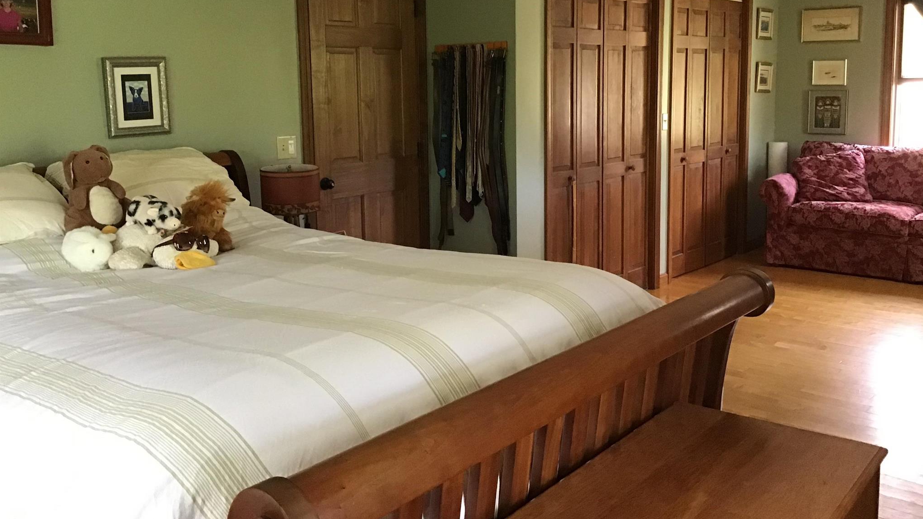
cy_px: 192
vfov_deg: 34.5
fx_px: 832
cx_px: 464
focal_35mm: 34
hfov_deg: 58.0
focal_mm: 3.3
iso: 200
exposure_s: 1/17
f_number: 2.4
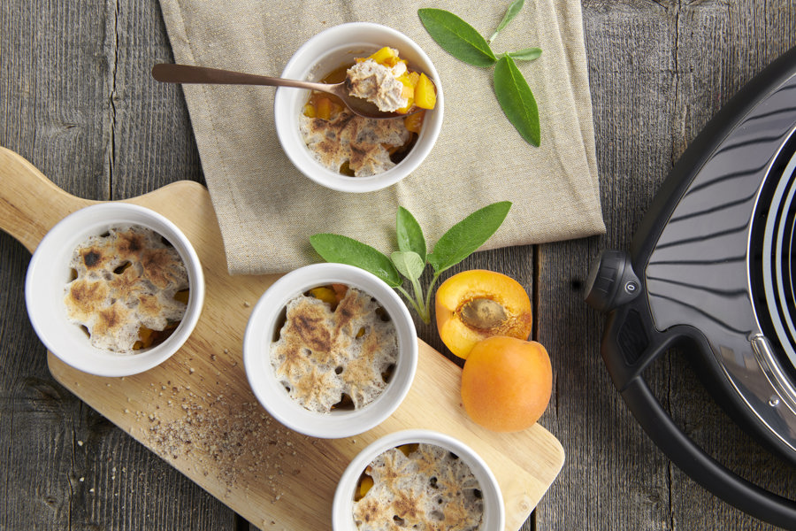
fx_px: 973
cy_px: 266
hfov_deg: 44.5
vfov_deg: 30.5
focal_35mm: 44
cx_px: 398
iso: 100
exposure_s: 1/13
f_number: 8
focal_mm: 44
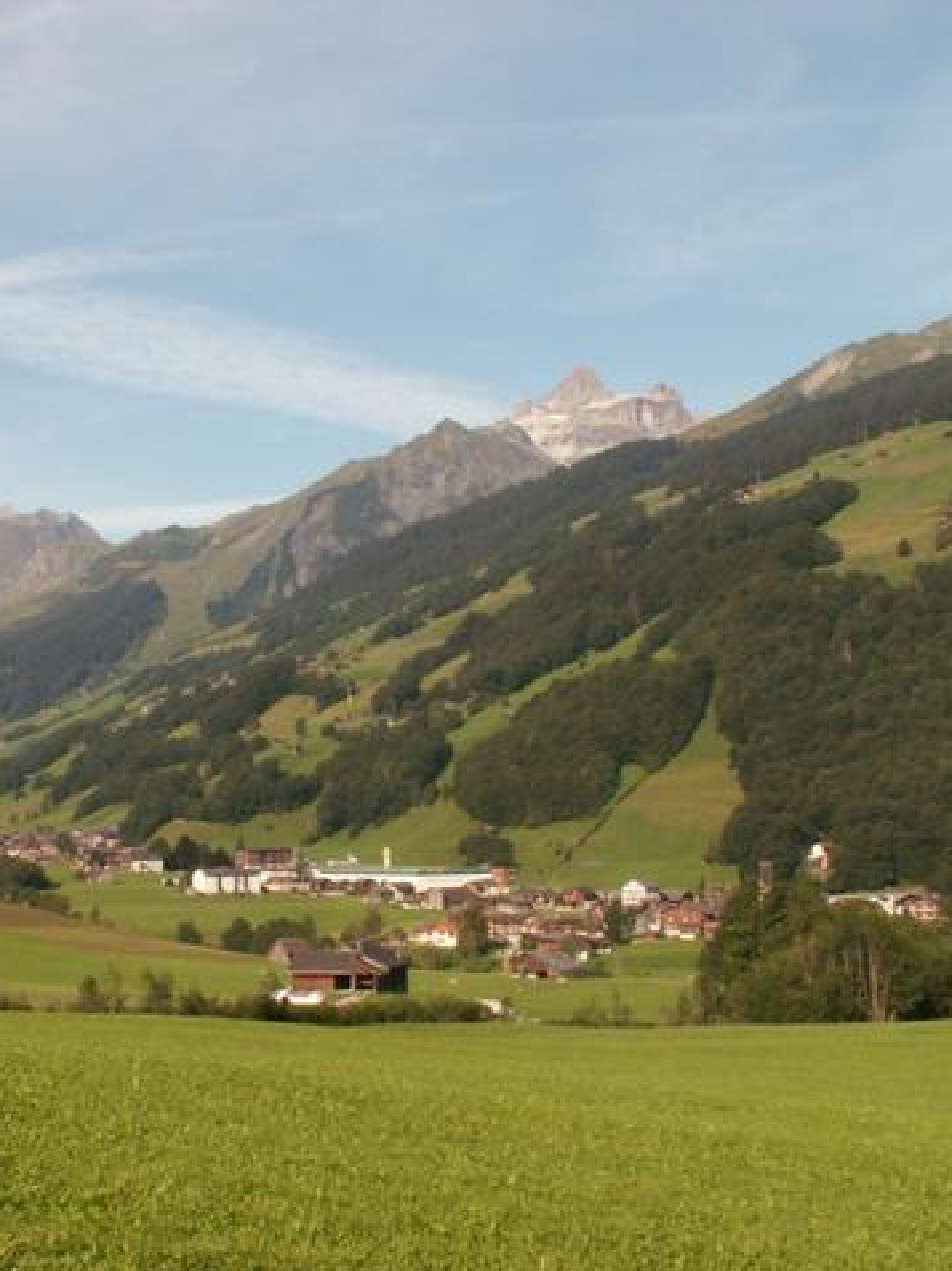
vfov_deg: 40.5
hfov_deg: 30.5
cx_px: 275
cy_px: 634
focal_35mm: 47
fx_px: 1726
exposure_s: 1/100
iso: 50
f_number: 8
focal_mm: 5.86
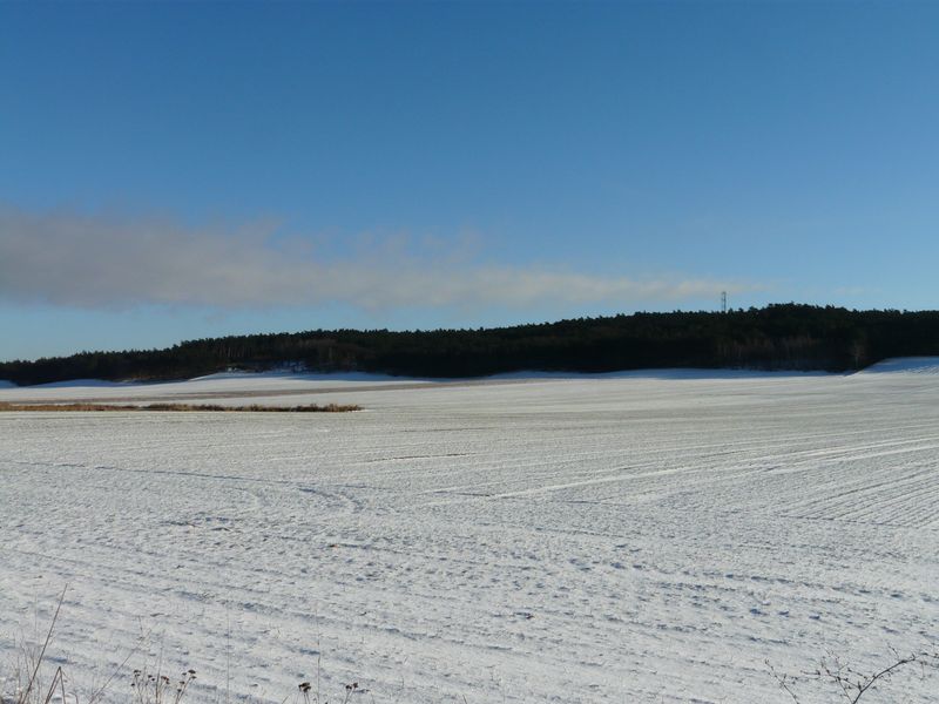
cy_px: 352
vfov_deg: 36.8
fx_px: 1058
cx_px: 470
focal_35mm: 39
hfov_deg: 47.9
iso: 100
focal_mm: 6.4
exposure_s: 1/400
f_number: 7.1
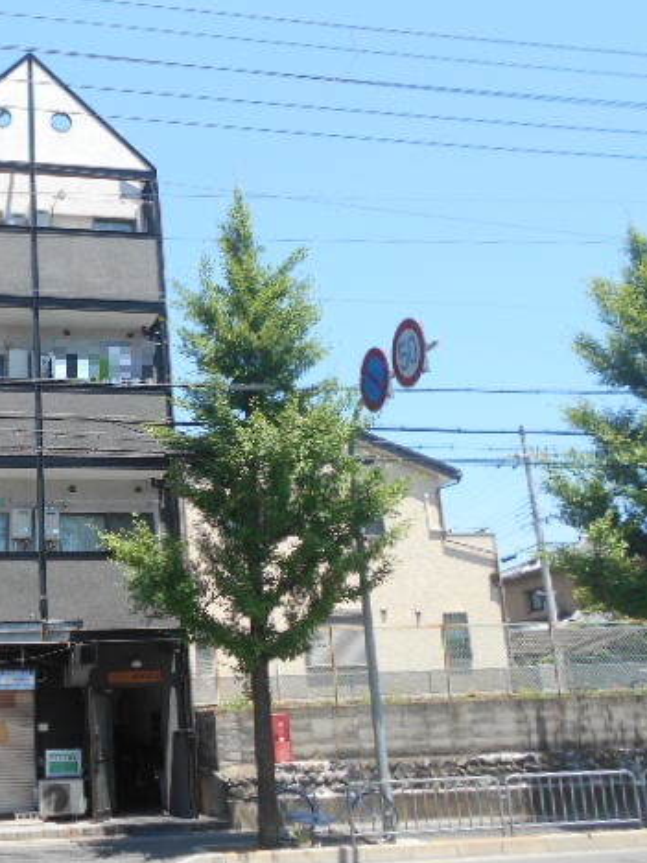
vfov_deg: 45.8
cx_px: 70
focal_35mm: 41
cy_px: 439
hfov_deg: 33.4
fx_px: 1022
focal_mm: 5.1
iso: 80
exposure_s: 1/400
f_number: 3.4
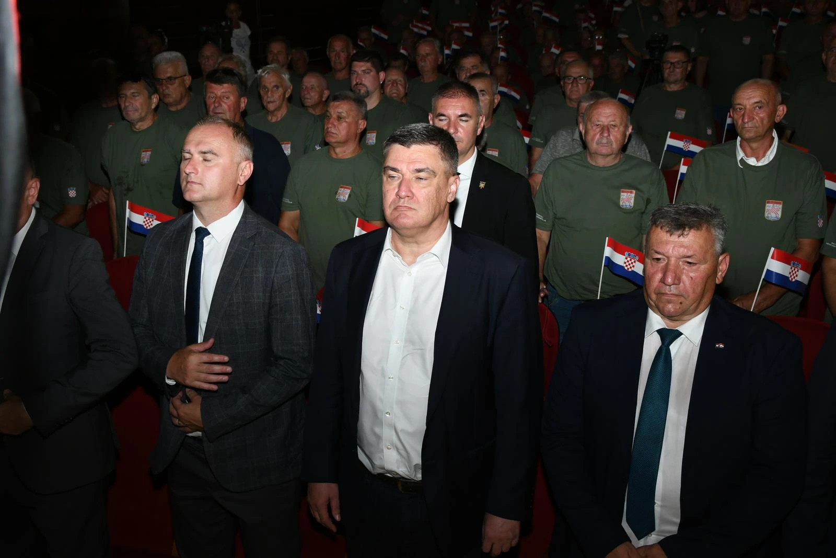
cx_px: 418
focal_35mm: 48
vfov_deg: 28.1
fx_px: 1115
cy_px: 279
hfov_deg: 41.1
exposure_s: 1/60
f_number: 6.3
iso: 500
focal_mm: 32
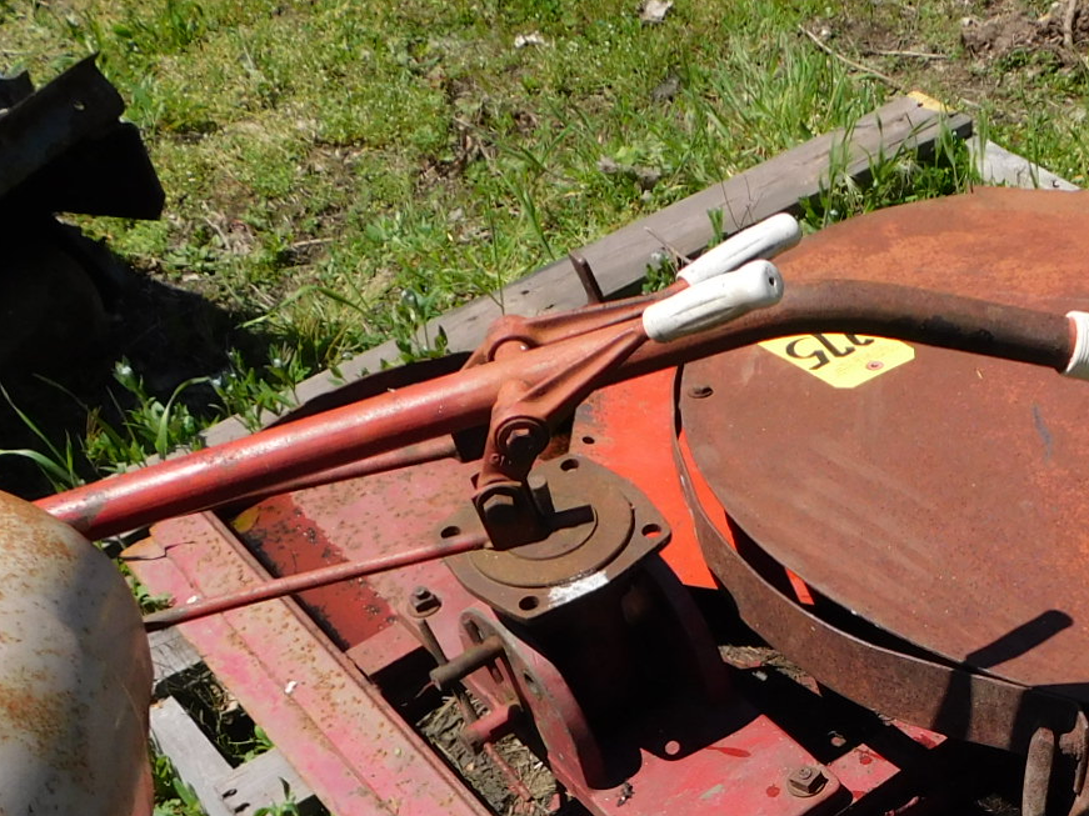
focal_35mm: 60
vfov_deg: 23.5
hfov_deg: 31.2
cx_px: 908
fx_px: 1887
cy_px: 782
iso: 125
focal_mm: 4
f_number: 6
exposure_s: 1/500
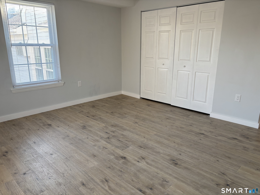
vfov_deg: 53.1
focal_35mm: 26
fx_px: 195
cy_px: 98
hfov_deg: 67.3
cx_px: 130
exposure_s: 1/60
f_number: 1.6
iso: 64
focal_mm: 5.96
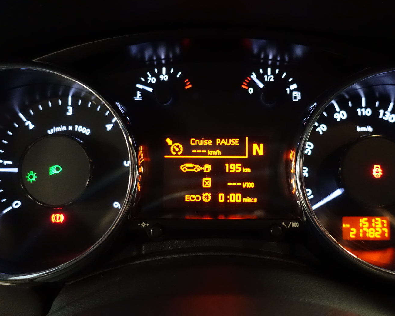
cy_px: 159
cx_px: 215
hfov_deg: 62.1
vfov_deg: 51.5
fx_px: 327
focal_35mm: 28
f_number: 1.8
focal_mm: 8.8
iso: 3200
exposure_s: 1/250
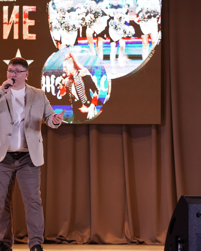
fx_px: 1086
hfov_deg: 10.5
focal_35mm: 146
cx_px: 33
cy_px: 128
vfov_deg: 13.2
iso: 3200
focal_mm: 100
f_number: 5
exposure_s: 1/400
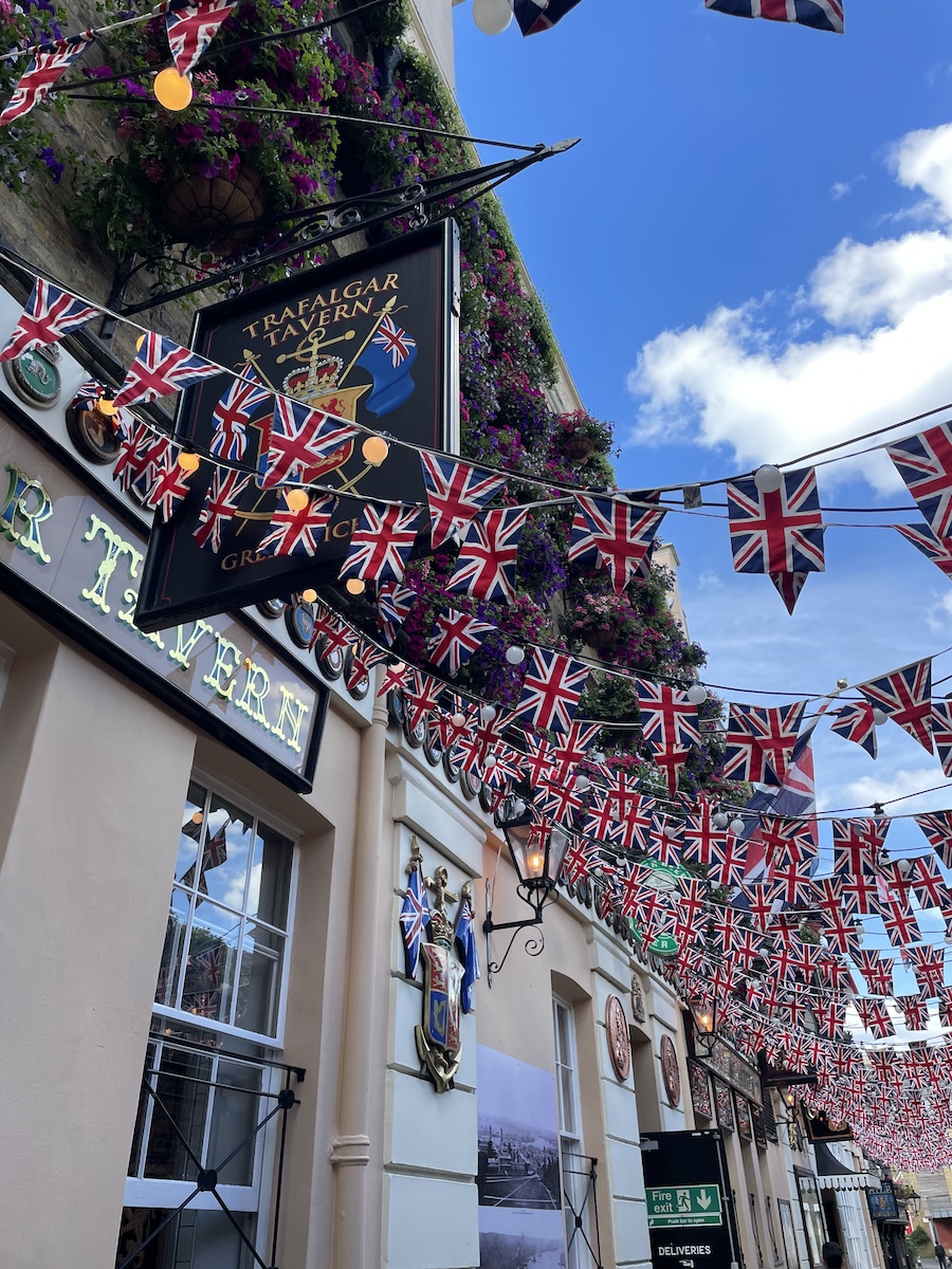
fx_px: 953
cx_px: 476
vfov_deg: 67.3
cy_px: 634
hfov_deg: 53.1
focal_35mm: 26
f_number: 1.6
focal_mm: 4.2
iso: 32
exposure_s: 1/491
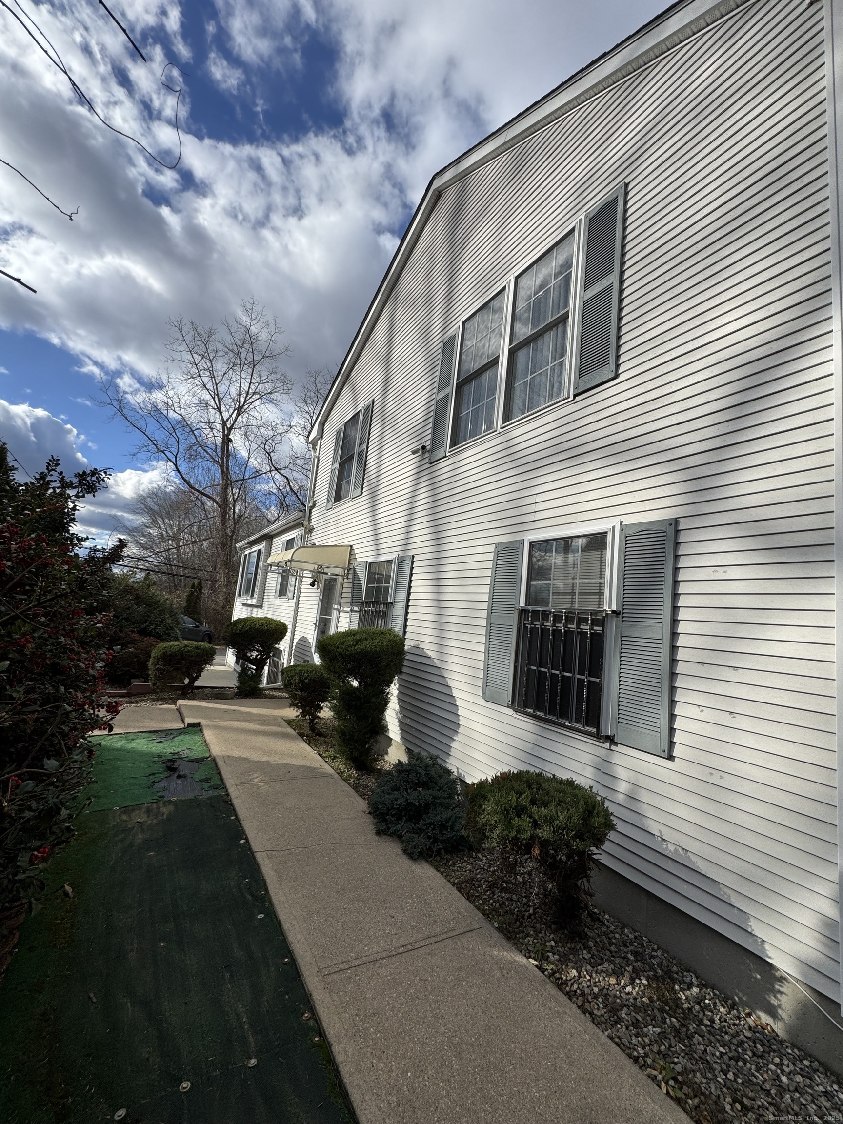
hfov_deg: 85.7
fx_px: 455
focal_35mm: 14
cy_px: 562
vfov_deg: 102.1
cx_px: 422
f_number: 2.2
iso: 50
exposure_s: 1/2415
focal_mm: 2.22
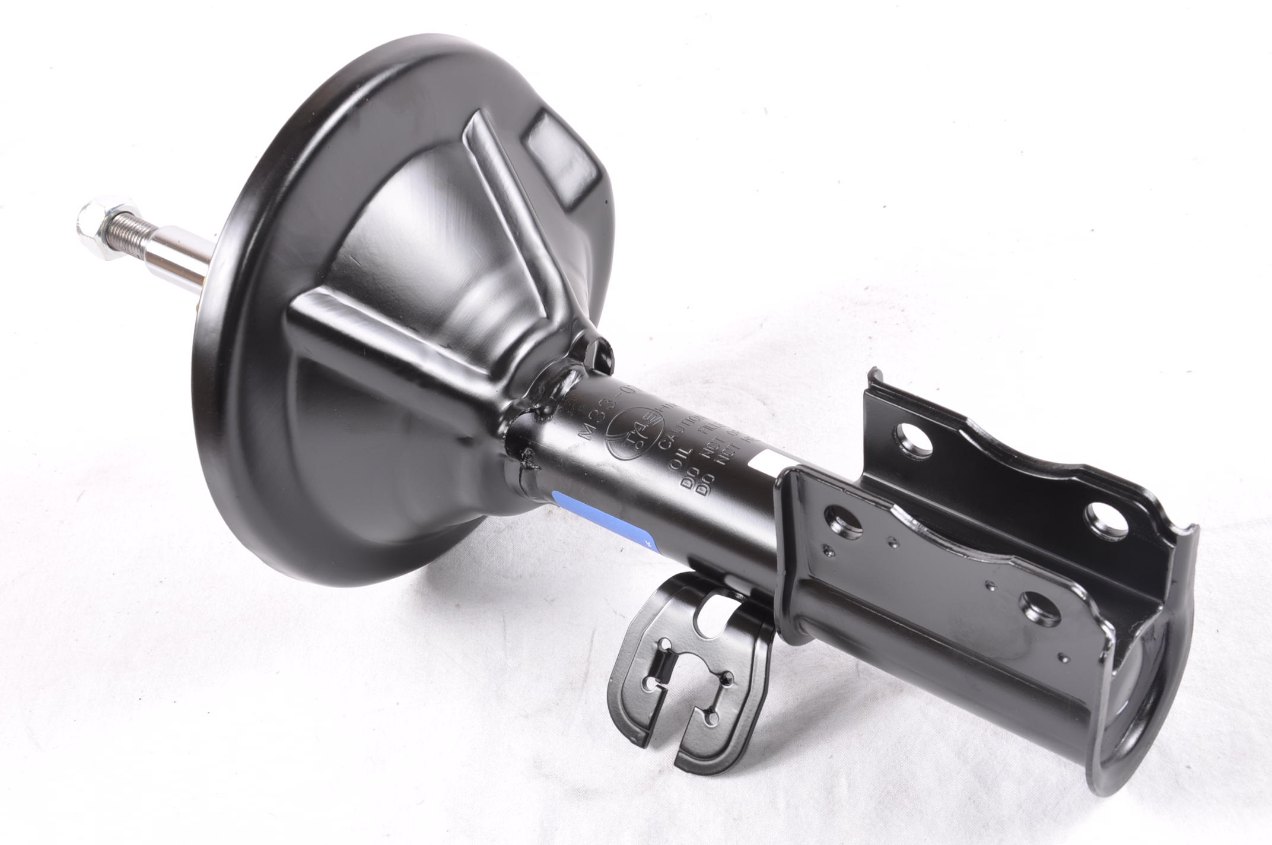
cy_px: 422
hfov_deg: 31.9
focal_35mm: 63
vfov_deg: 21.5
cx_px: 636
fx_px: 2223
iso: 200
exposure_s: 1/100
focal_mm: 42
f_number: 13
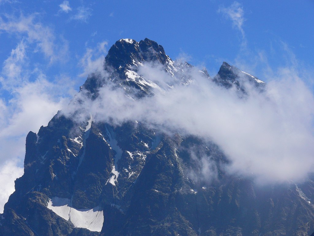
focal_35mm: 165
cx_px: 157
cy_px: 118
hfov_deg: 12.0
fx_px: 1497
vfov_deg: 9.0
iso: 80
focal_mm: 34.9
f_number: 8
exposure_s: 1/500
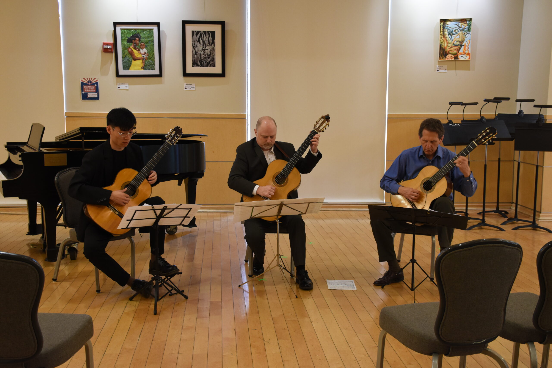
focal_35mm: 45
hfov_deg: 43.6
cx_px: 276
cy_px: 184
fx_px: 690
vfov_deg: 29.9
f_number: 5.6
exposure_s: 1/20
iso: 1000
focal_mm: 30
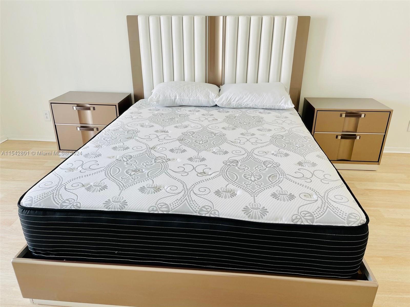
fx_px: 308
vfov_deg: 53.1
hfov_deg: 67.3
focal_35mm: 26
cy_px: 154
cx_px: 205
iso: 50
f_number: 1.6
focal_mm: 4.2
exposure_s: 1/121
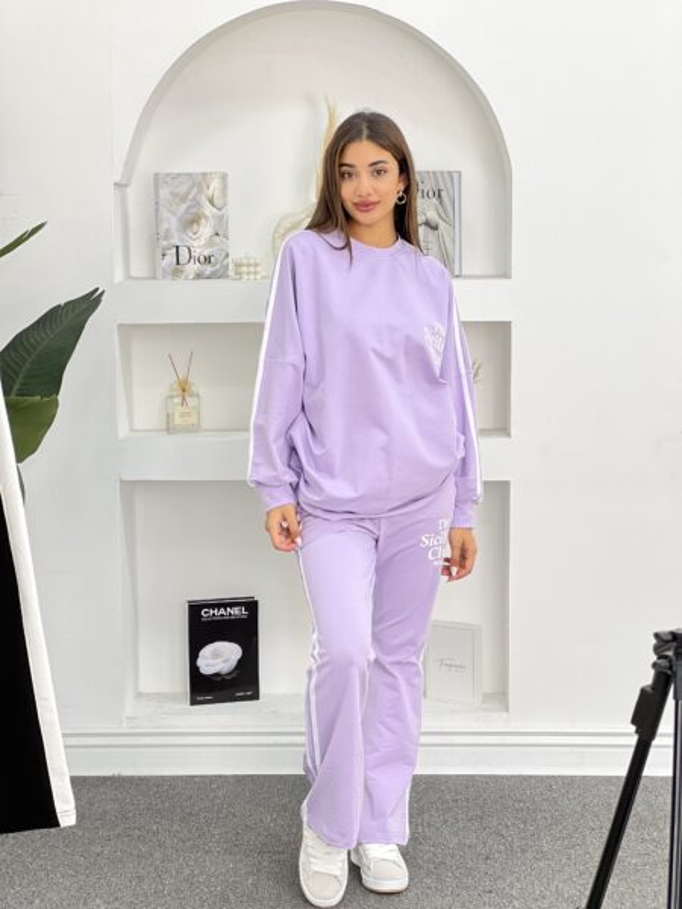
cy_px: 454
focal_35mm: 77
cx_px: 341
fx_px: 2023
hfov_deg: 19.1
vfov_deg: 25.3
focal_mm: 9
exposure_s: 1/100
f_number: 2.8
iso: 125
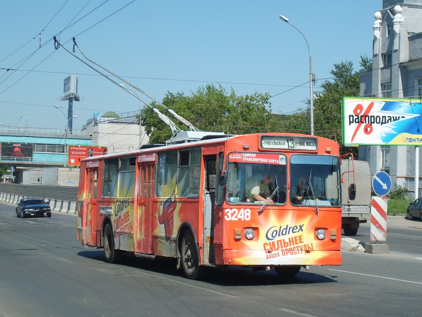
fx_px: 878
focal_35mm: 72
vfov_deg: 20.4
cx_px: 211
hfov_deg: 27.0
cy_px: 158
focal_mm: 12
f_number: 3.9
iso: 50
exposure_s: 1/750
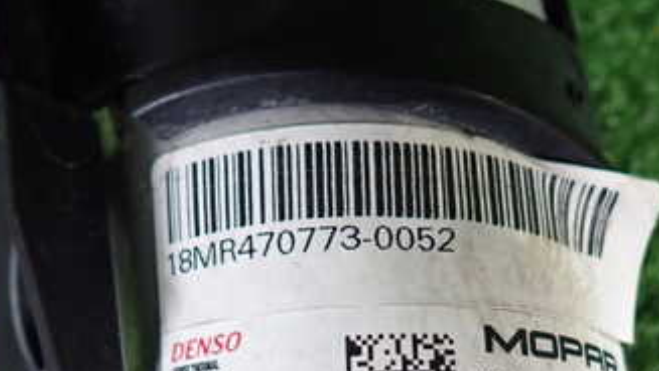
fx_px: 874
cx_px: 419
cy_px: 399
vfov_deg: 22.7
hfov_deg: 41.0
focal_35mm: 50
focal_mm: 4.5
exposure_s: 1/60
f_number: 2
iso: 640
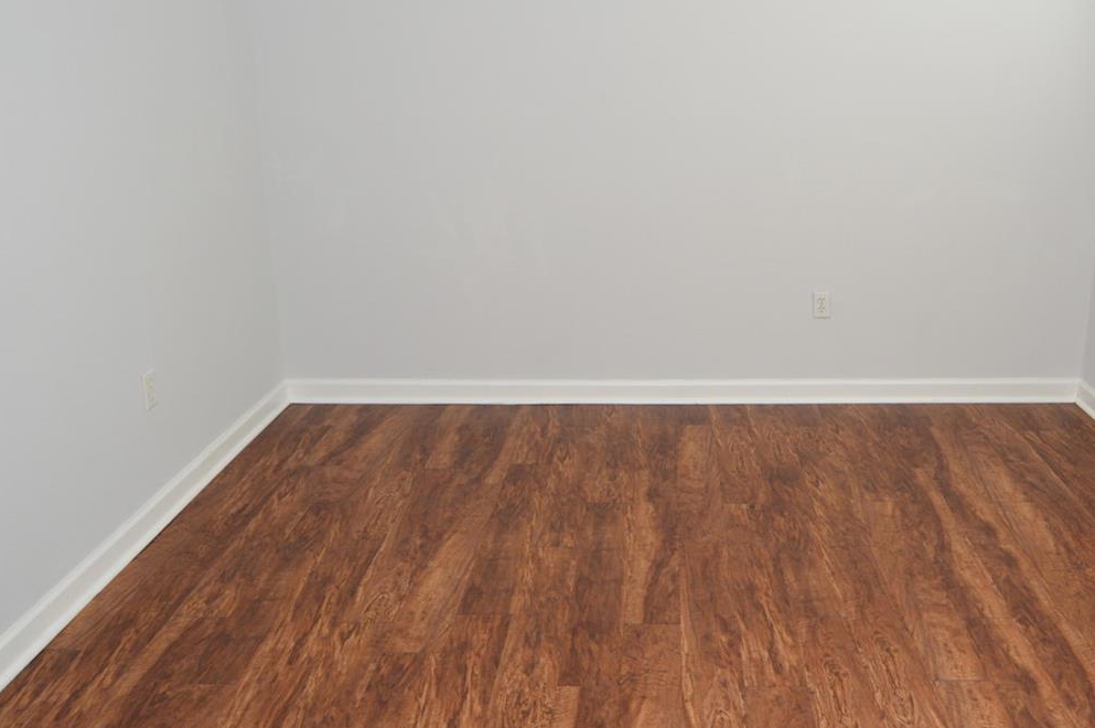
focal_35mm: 29
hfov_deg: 62.8
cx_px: 685
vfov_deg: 44.5
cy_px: 271
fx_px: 881
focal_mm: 12
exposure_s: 1/80
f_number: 4.5
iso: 400
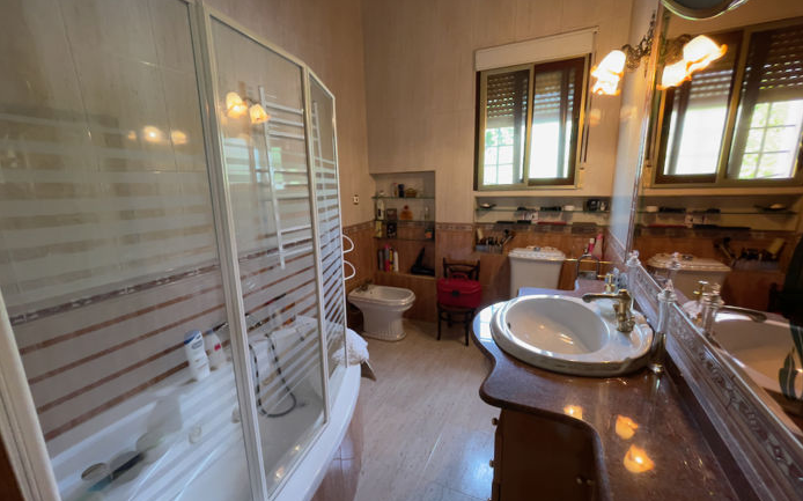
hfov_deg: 105.3
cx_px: 397
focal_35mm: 14
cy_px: 257
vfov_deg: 78.6
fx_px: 306
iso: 400
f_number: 2.4
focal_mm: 1.54
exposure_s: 1/50
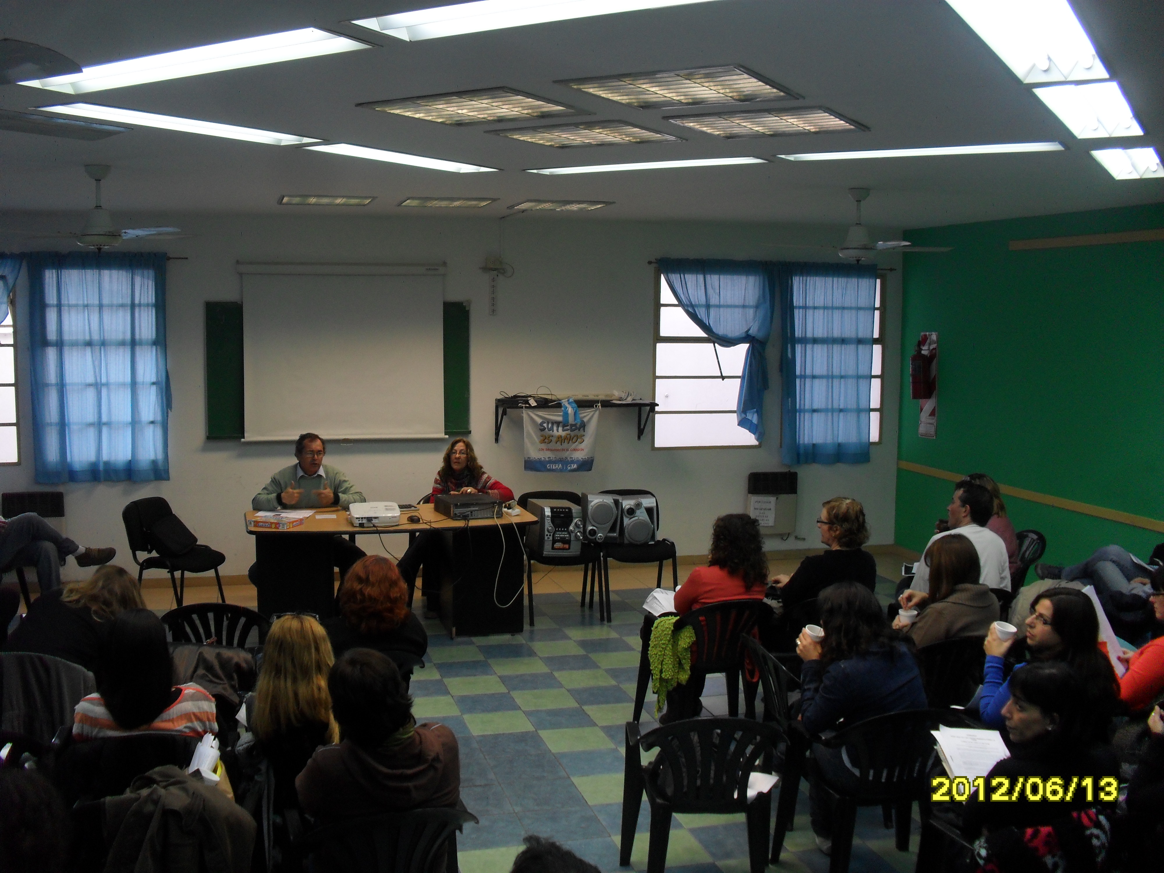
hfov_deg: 52.6
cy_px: 436
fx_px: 1177
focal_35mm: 35
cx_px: 582
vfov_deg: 40.7
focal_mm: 6.3
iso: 100
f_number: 3.2
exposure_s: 1/45
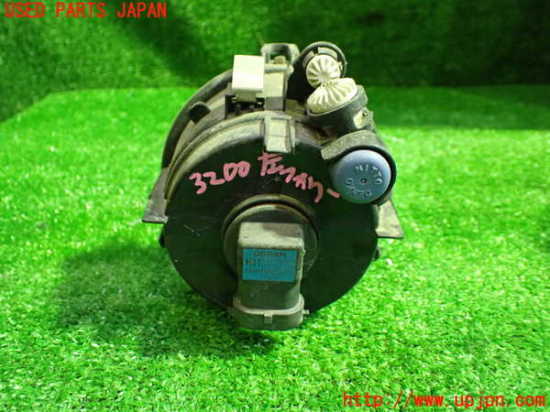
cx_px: 275
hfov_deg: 60.0
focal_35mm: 30
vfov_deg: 46.8
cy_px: 206
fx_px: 477
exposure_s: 1/30
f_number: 2.3
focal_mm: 5.4
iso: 800
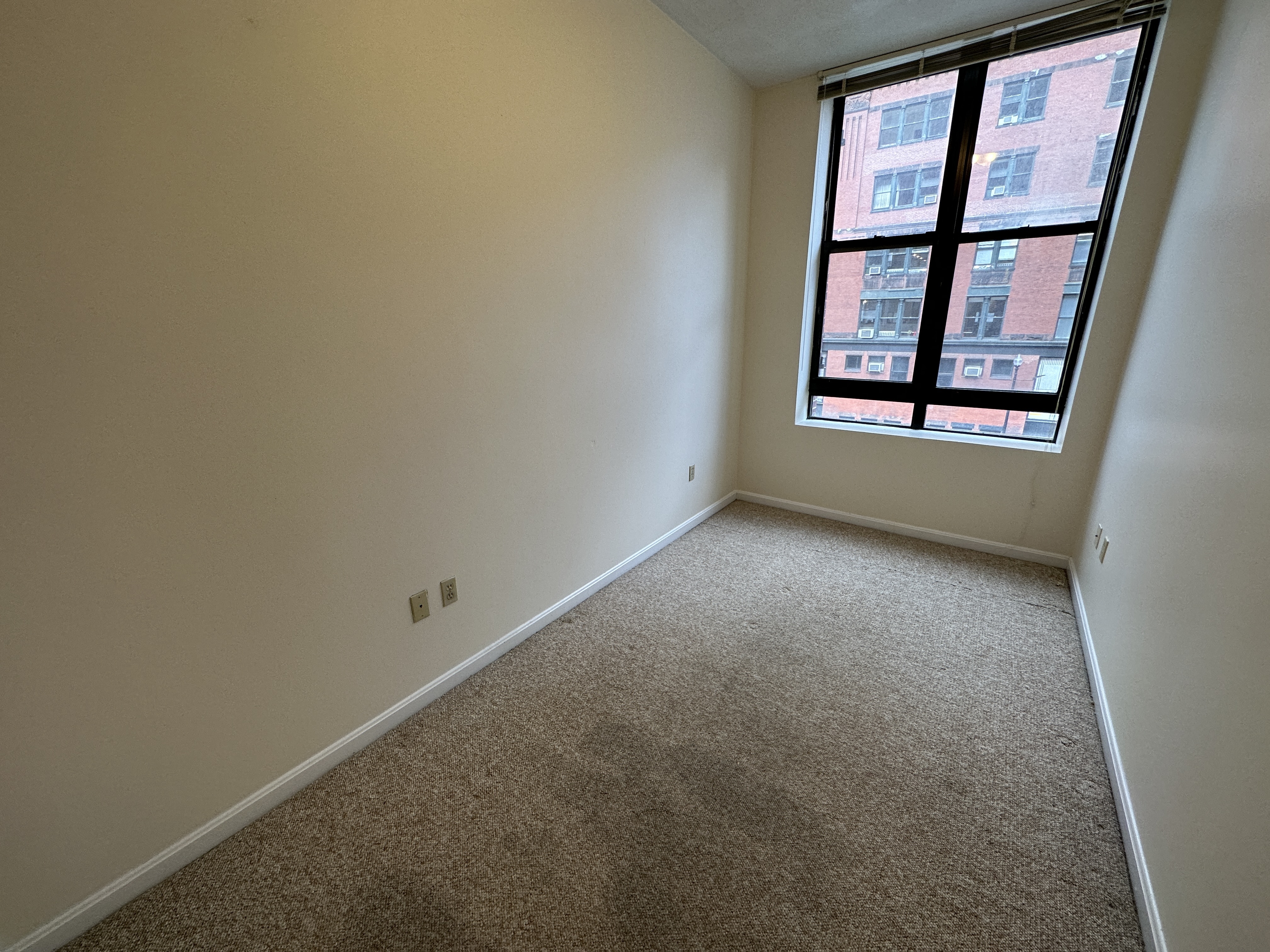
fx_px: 514
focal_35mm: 14
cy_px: 476
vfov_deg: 85.7
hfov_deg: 102.1
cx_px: 635
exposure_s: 1/120
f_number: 2.2
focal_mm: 2.22
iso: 125
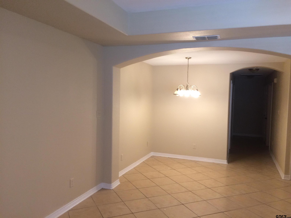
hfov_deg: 61.7
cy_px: 109
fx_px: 244
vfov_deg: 48.2
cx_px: 146
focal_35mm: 29
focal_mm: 4.15
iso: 100
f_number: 2.2
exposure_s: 1/30
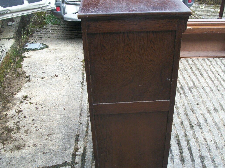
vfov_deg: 35.9
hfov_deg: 46.8
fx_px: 260
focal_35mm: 40
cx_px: 119
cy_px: 91
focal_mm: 5.7
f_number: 2.9
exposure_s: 1/80
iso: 80
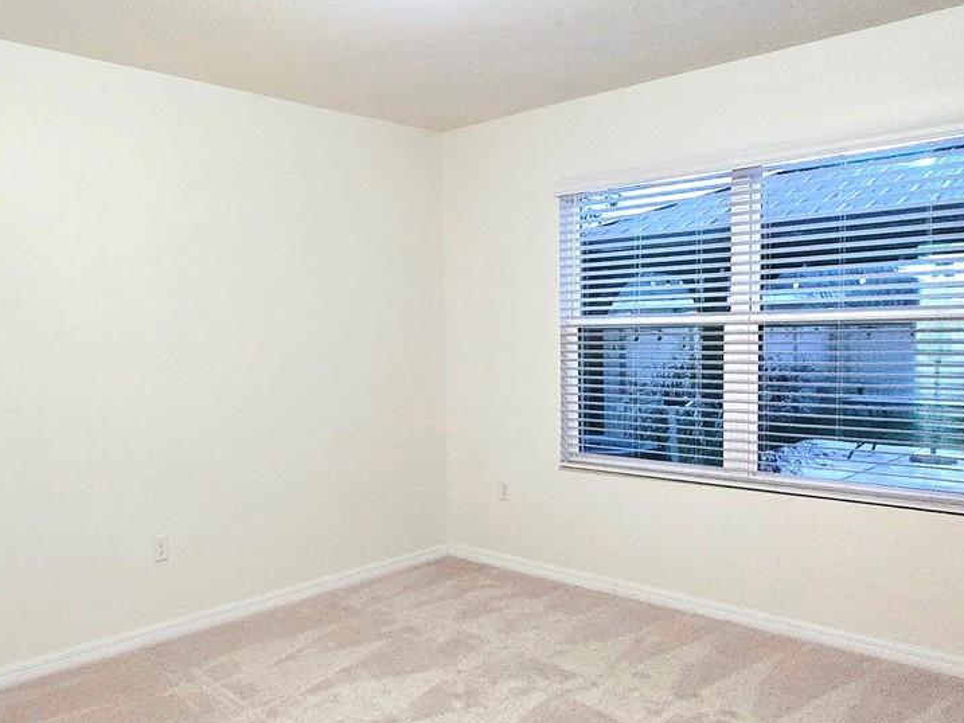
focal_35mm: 29
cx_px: 307
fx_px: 808
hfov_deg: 59.9
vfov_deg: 48.2
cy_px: 374
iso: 320
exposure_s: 1/60.2
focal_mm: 1.7
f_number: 2.2
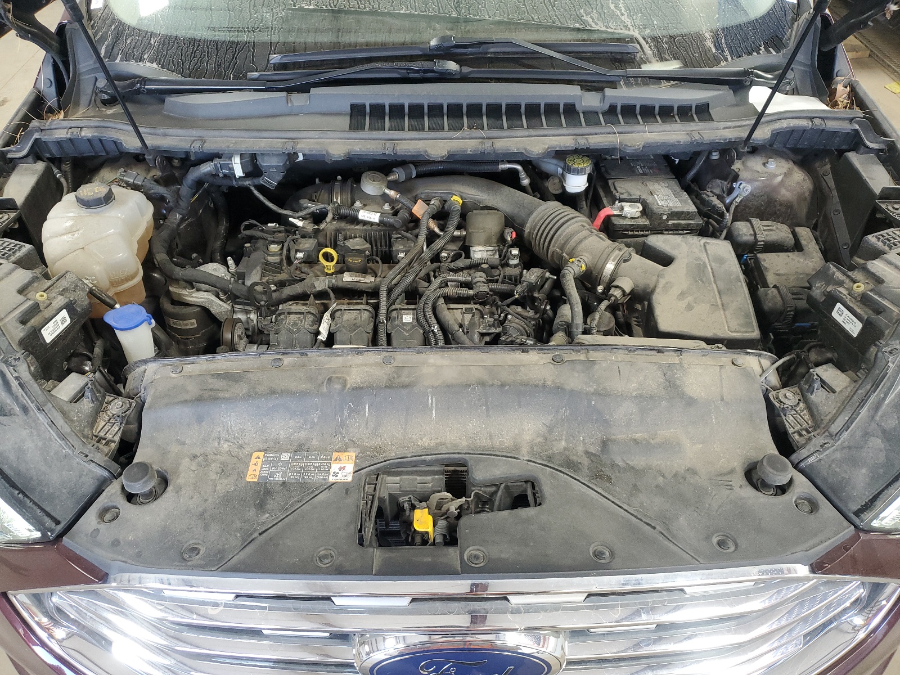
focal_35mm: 26
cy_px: 338
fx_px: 676
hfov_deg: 67.3
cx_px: 450
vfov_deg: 53.1
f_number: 1.5
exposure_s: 1/60.2
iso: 109
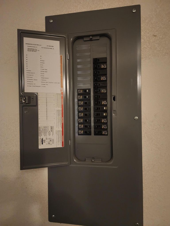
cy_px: 113
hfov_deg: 58.9
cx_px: 85
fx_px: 151
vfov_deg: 73.9
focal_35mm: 23
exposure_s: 1/24
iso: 1000
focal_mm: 6.4
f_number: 1.8
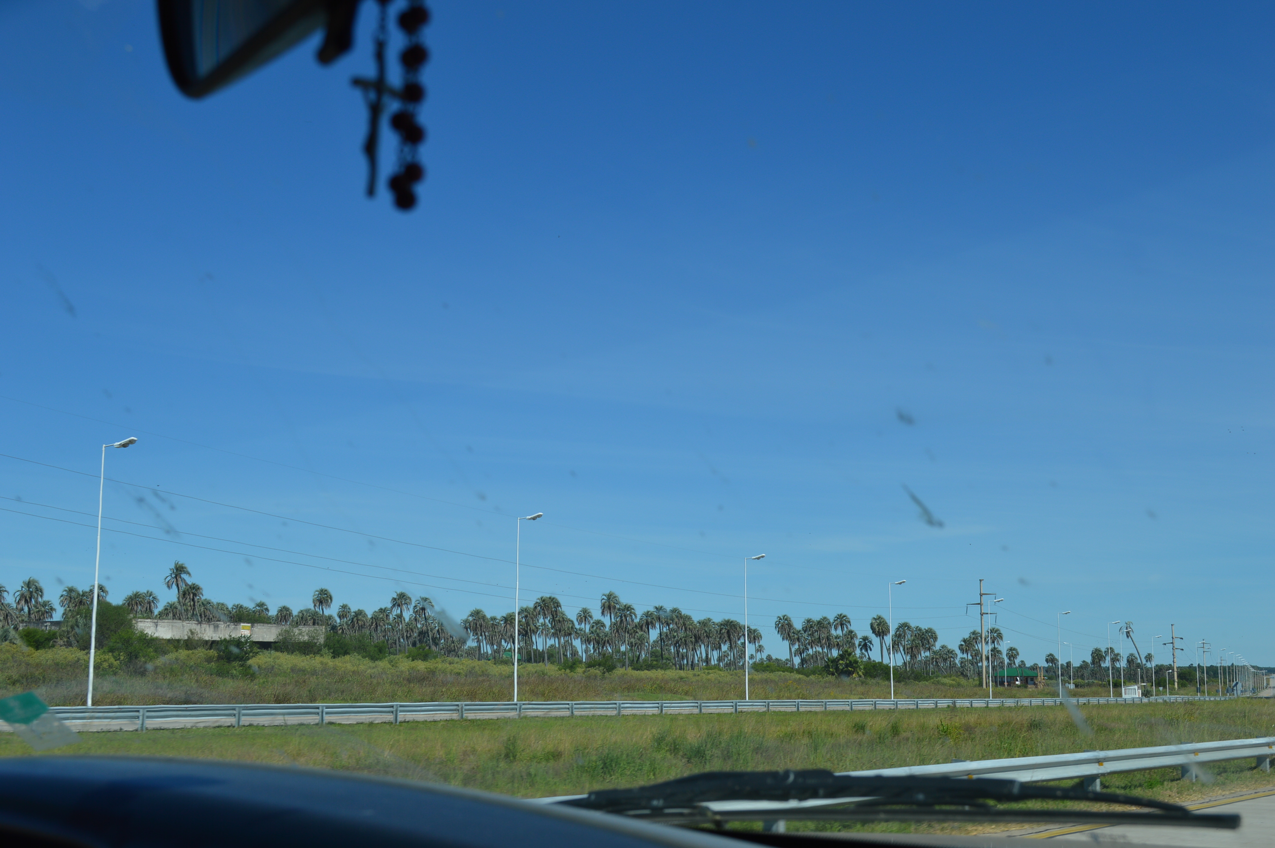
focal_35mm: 42
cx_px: 638
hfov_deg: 46.4
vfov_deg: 31.8
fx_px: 1486
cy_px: 424
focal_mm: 28
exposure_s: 1/320
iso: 100
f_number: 9
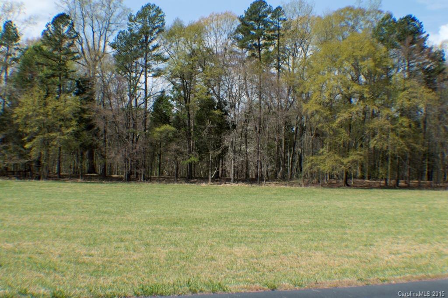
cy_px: 149
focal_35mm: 60
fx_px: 746
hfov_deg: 33.4
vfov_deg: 22.6
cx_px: 224
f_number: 11
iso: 400
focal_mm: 40
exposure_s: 1/320
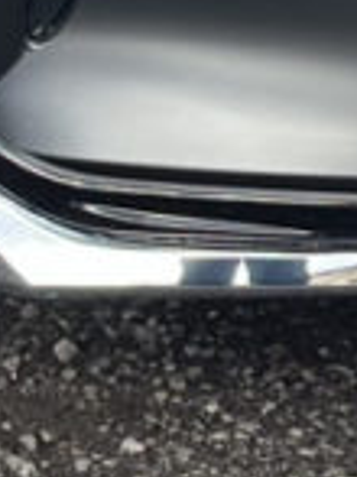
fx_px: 4599
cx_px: 526
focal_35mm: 334
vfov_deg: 5.7
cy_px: -750
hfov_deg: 4.4
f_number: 1.78
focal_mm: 6.86
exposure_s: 1/1157
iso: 80
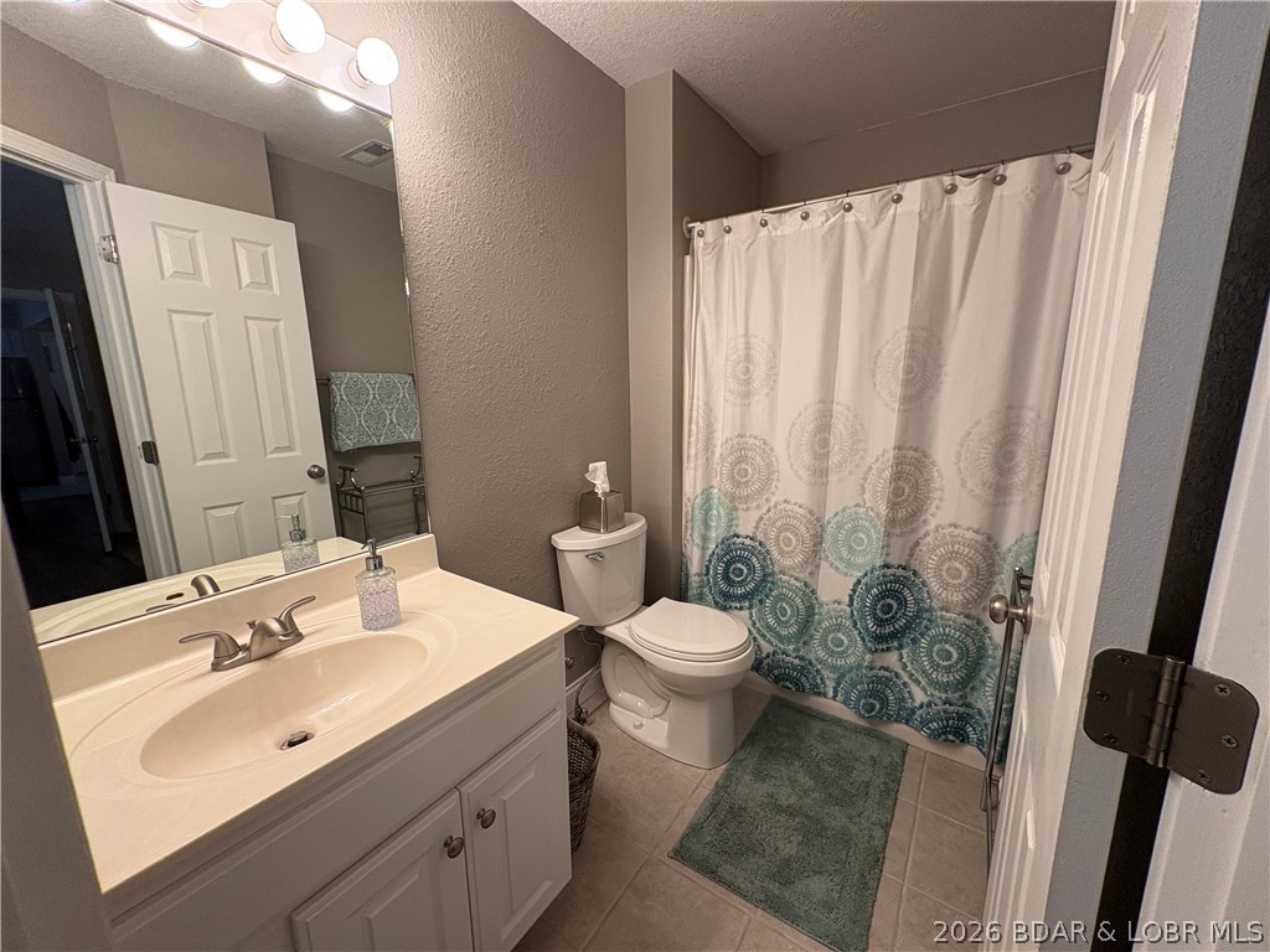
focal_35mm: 14
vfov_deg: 85.7
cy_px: 476
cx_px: 635
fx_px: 514
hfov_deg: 102.1
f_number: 2.2
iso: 160
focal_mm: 2.22
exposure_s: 1/60
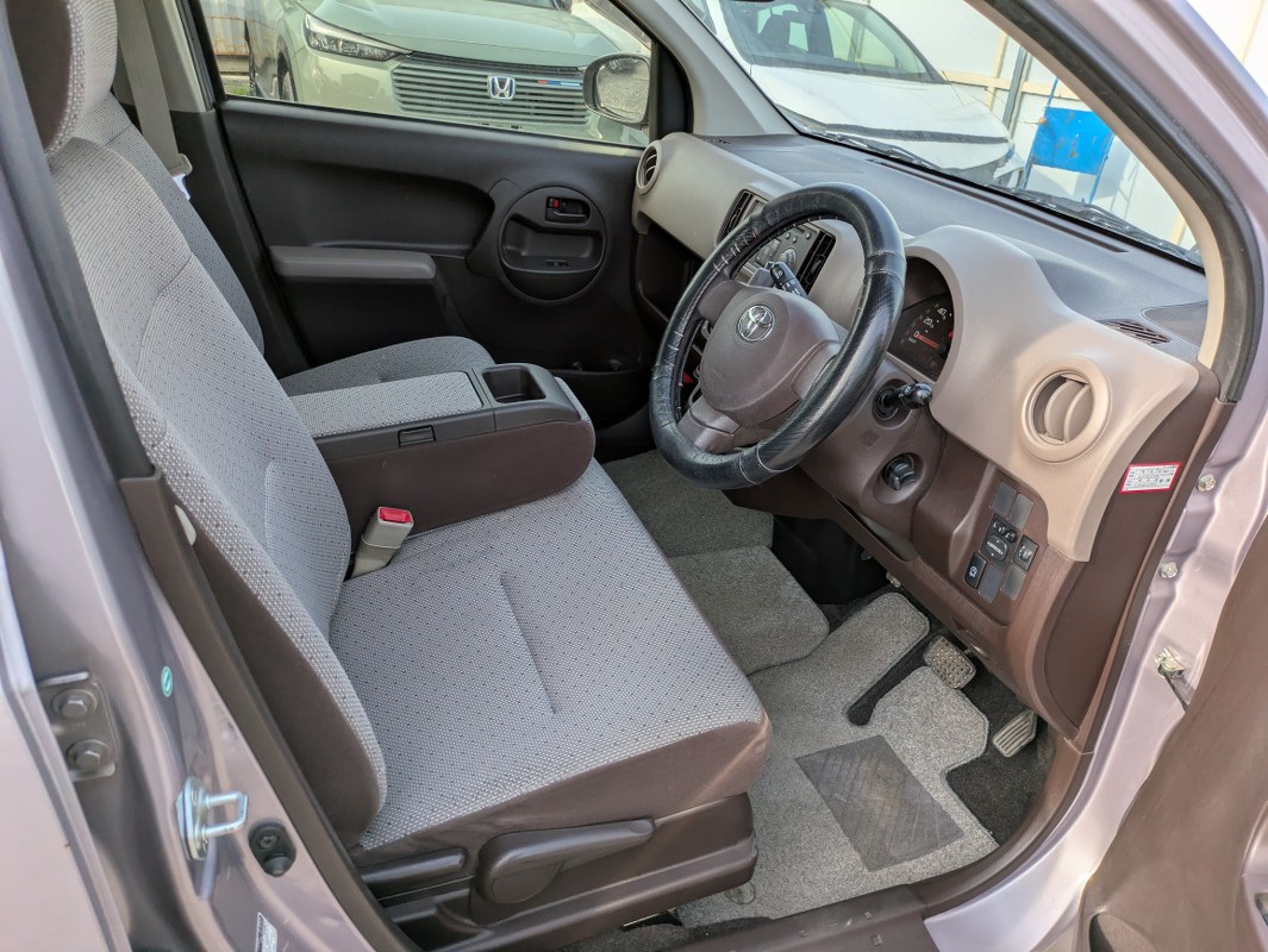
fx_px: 916
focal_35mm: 25
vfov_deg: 54.9
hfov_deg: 69.4
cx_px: 634
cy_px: 476
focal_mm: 5.43
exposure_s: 1/764
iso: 62
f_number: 1.89
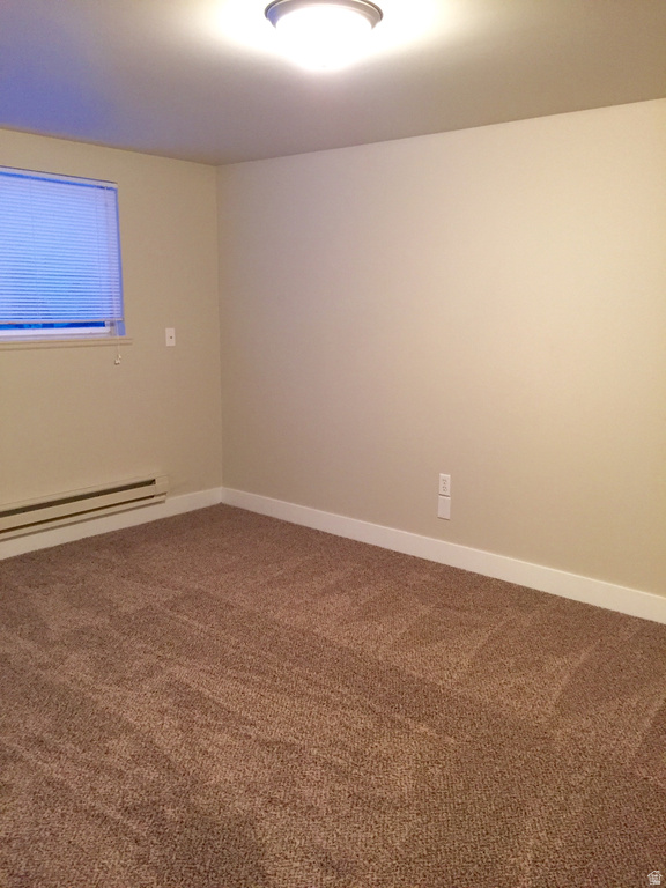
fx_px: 744
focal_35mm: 29
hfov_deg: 48.2
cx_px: 333
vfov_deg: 61.7
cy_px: 444
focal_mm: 4.15
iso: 250
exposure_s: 1/15
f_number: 2.2
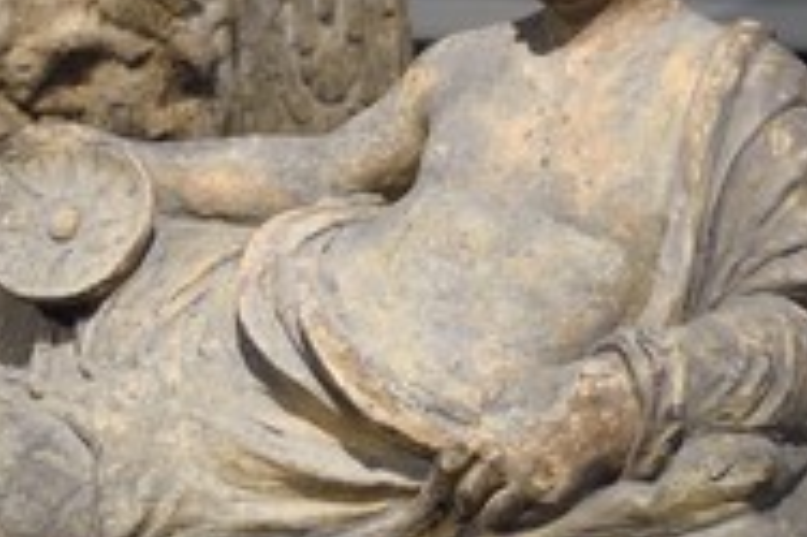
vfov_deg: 12.2
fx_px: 2508
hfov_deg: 18.3
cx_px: 395
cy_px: 241
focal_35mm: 112
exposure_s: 1/60
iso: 3200
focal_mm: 50
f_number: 9
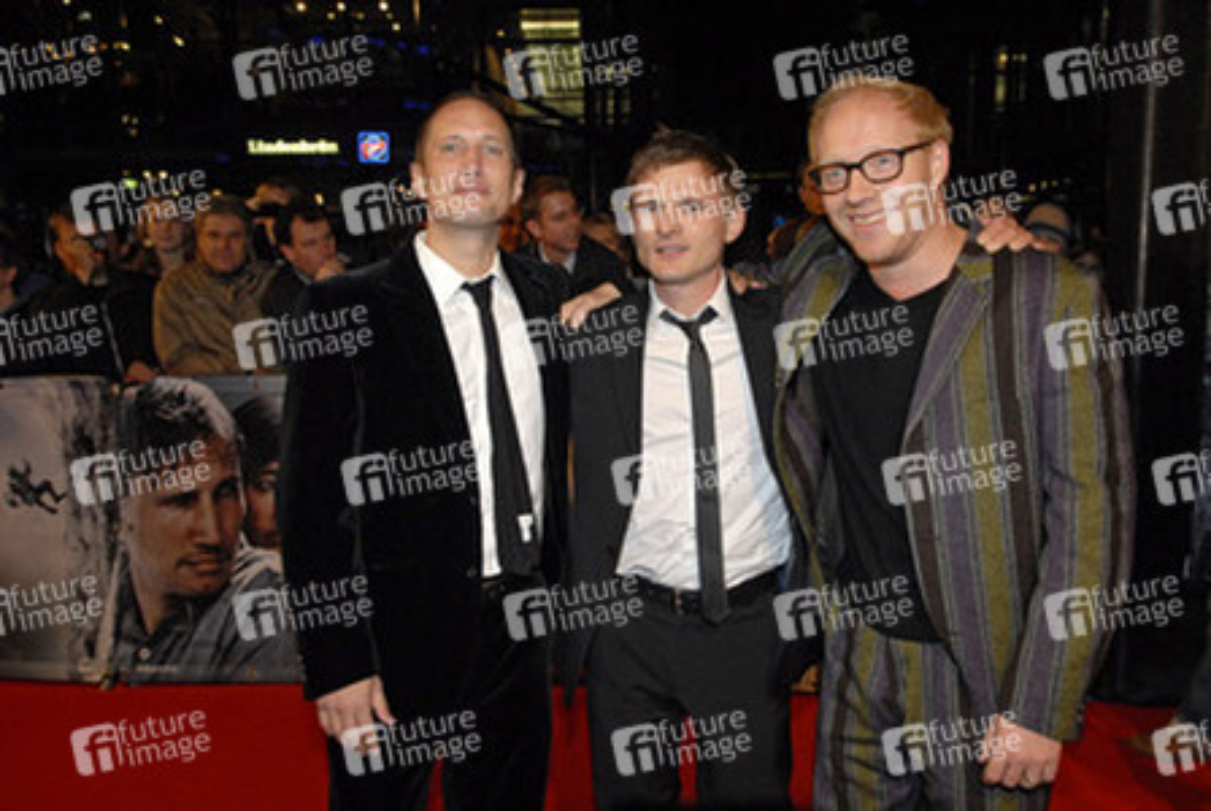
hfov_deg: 57.2
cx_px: 606
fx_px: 1112
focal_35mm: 33
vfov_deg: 40.1
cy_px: 406
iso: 800
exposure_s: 1/125
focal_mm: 22
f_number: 5.6
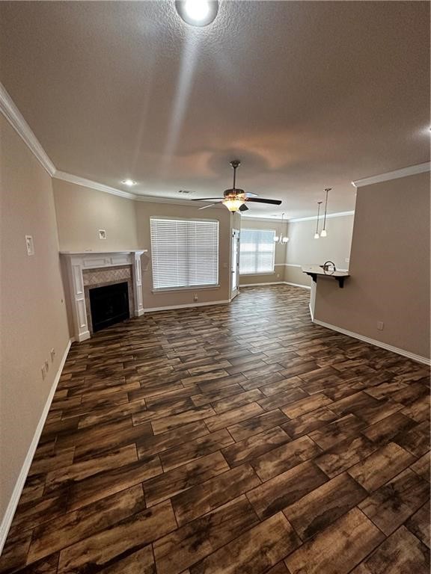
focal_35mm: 14
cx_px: 216
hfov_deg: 85.7
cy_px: 287
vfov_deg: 102.1
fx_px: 232
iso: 320
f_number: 2.2
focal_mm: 2.22
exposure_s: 1/120
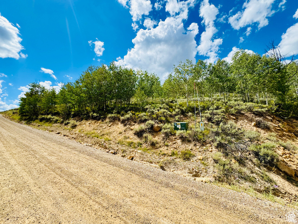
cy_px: 112
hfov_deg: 102.1
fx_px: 121
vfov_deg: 85.7
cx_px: 149
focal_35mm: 14
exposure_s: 1/1506
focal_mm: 2.22
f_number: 2.2
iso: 40
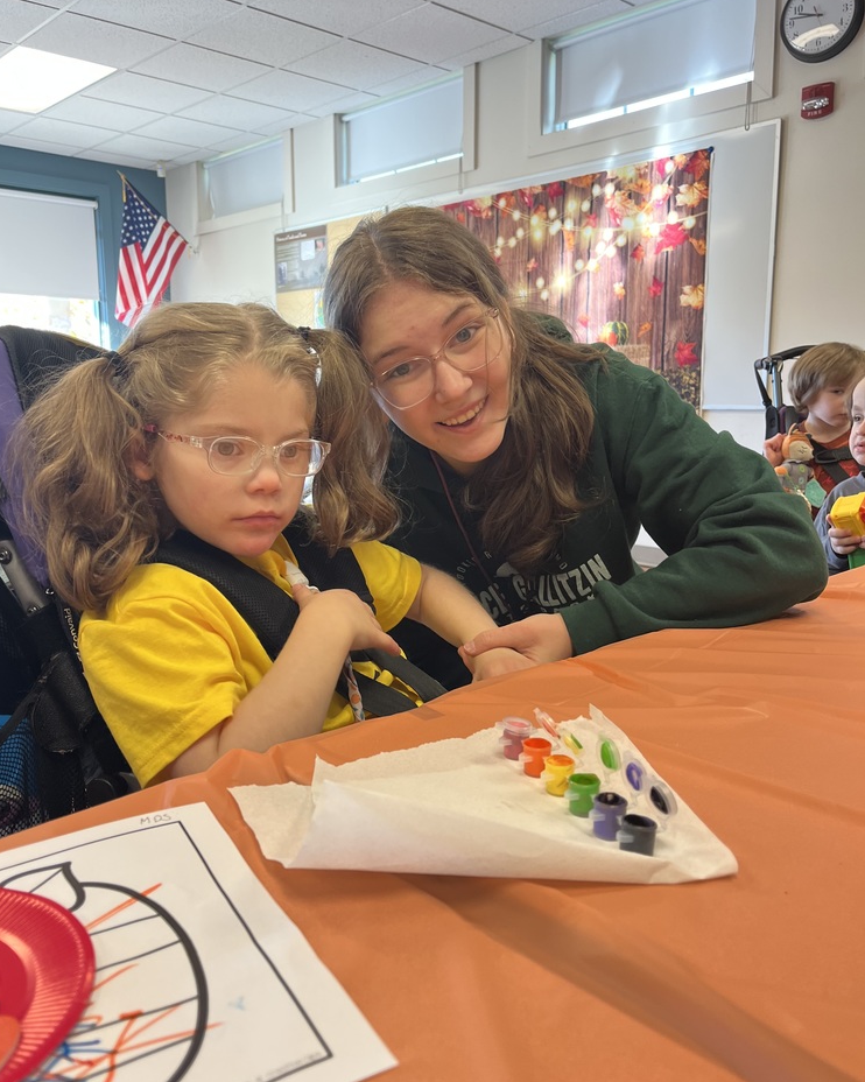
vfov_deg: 62.2
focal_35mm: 28
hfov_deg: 51.5
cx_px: 419
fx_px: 896
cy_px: 525
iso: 80
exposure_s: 1/60
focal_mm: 5.1
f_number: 1.6
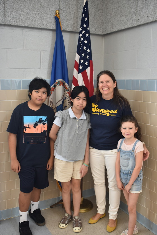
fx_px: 235
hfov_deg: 36.9
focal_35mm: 36
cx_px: 78
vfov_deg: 53.1
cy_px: 118
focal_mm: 24
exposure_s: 1/60
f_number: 4
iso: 400
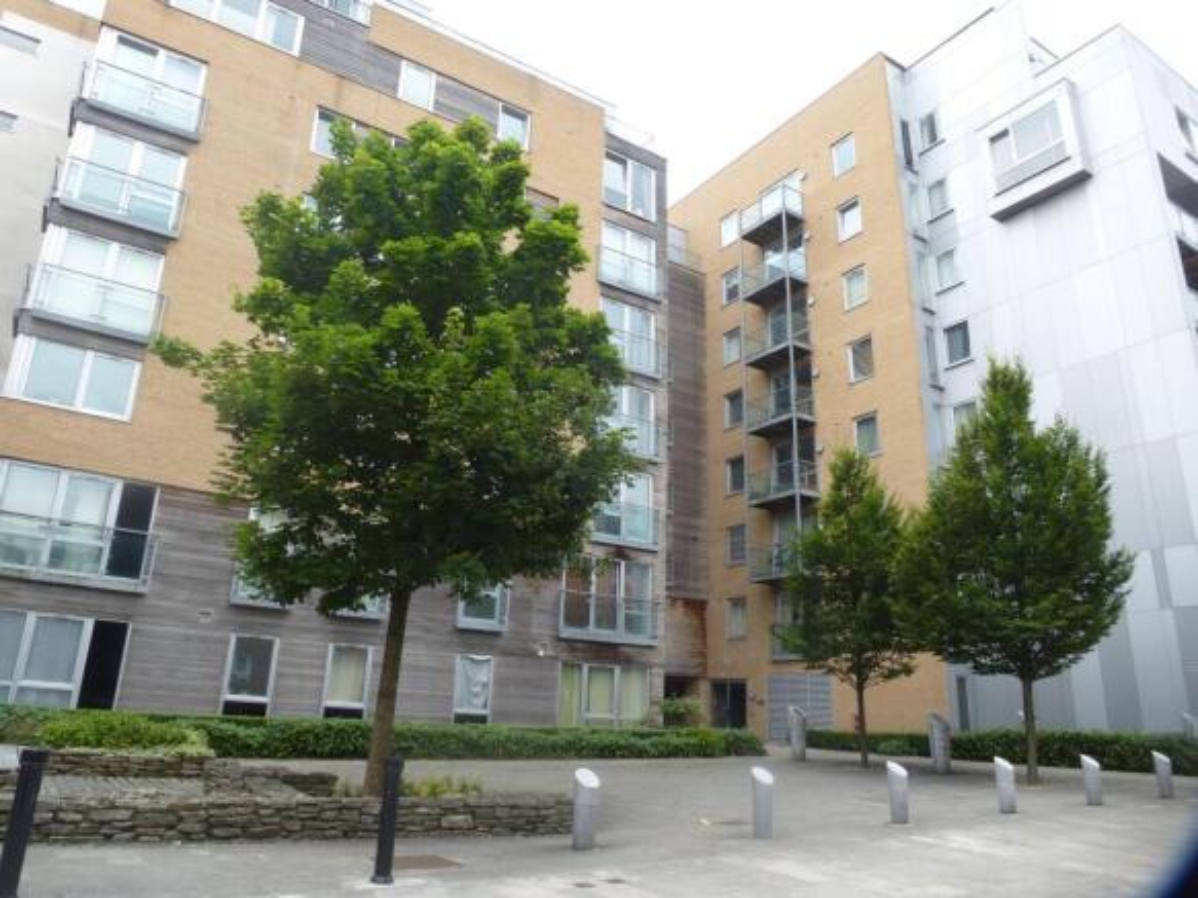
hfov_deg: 71.6
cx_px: 599
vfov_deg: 56.8
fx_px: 830
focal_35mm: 24
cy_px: 449
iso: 100
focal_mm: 4.3
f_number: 3.5
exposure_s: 1/100
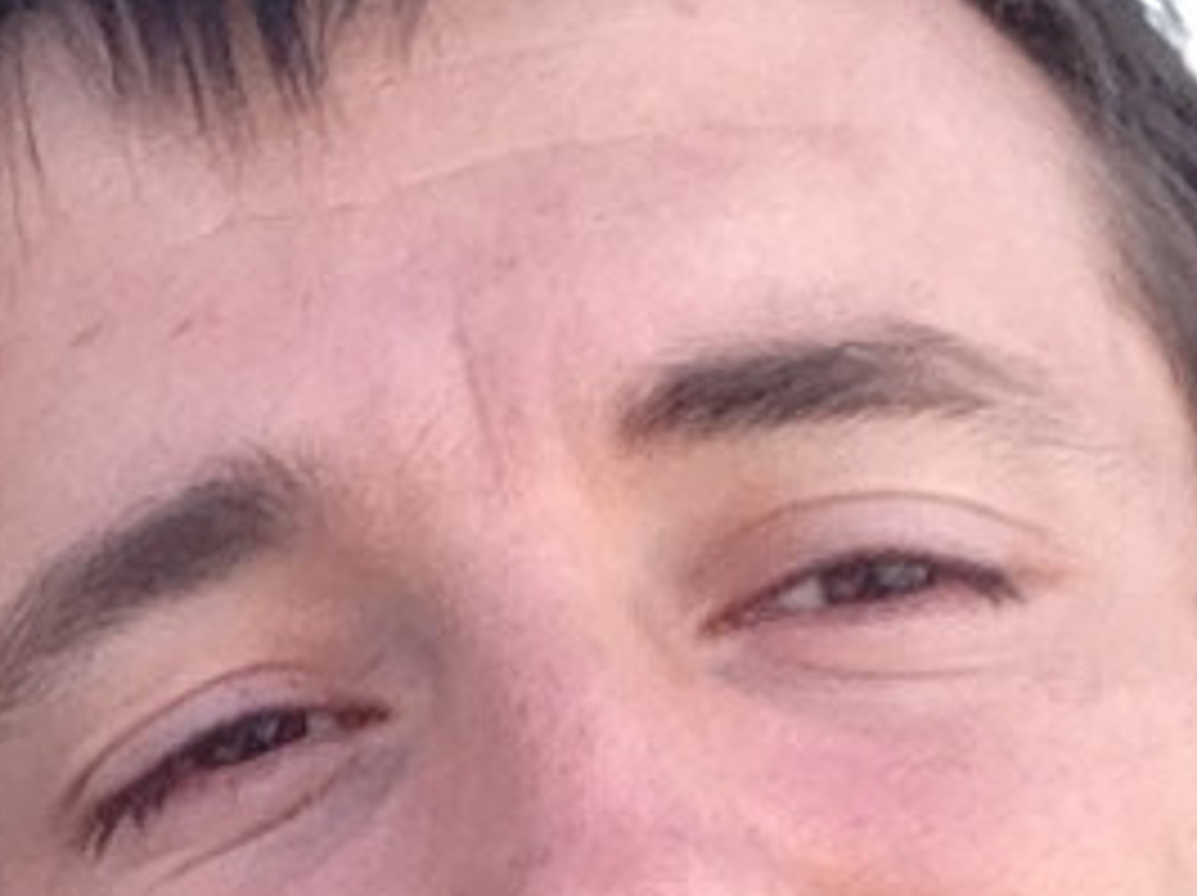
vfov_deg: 9.2
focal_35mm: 158
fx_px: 5459
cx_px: 508
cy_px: 1292
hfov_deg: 12.5
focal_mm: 2.2
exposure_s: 1/246
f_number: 2.4
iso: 32
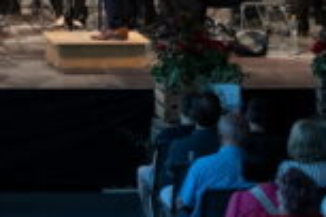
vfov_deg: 4.6
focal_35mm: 297
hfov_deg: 6.9
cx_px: 23
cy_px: -171
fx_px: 2689
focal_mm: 70
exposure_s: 1/125
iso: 4000
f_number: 8
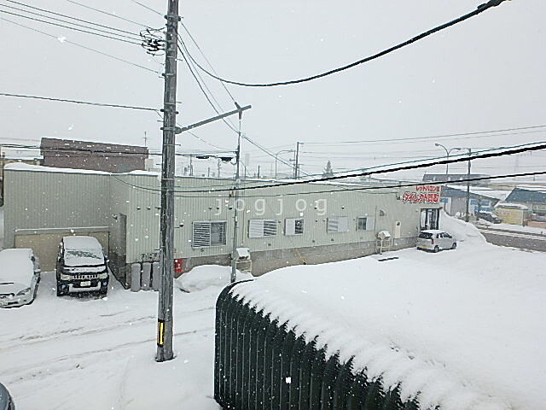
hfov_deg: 79.0
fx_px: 331
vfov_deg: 63.4
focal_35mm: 21
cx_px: 273
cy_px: 205
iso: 125
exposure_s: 1/640
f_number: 3.5
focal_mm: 3.7
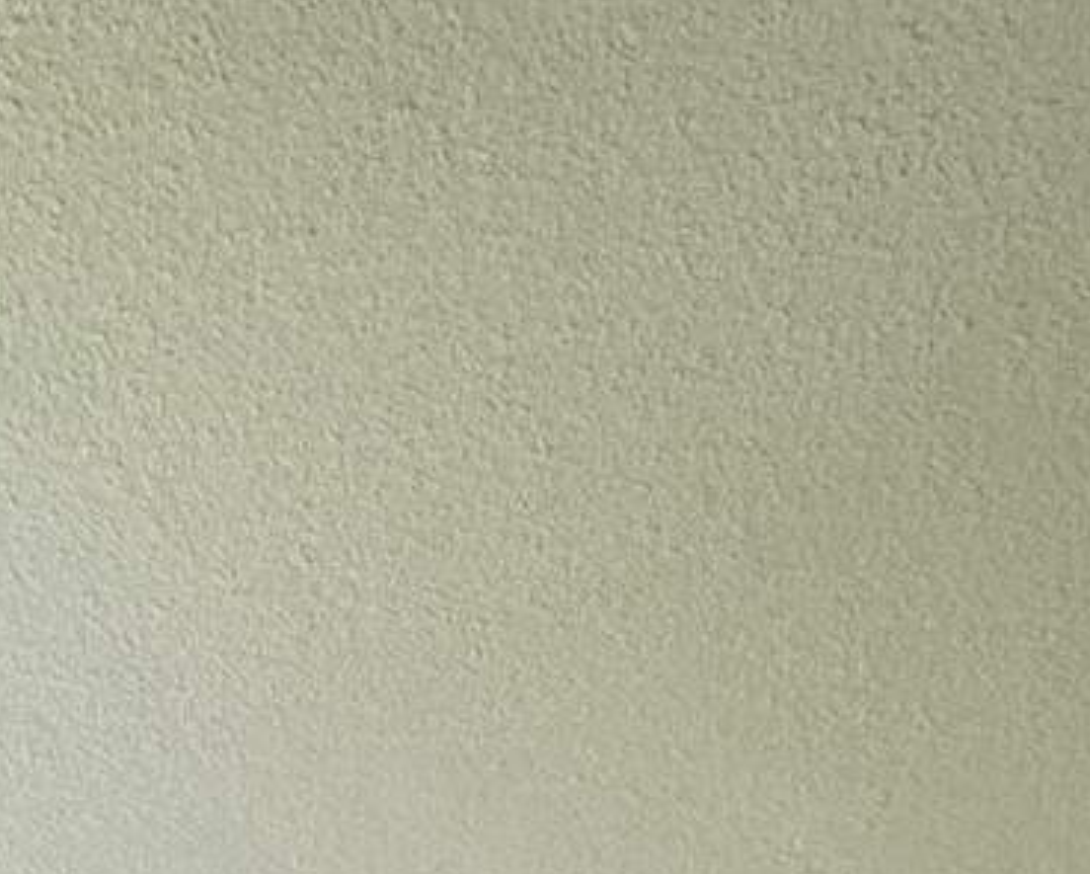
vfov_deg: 13.2
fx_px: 2454
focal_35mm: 76
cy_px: 2266
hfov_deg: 20.8
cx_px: -607
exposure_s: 1/120
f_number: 2.2
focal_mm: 2.22
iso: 250
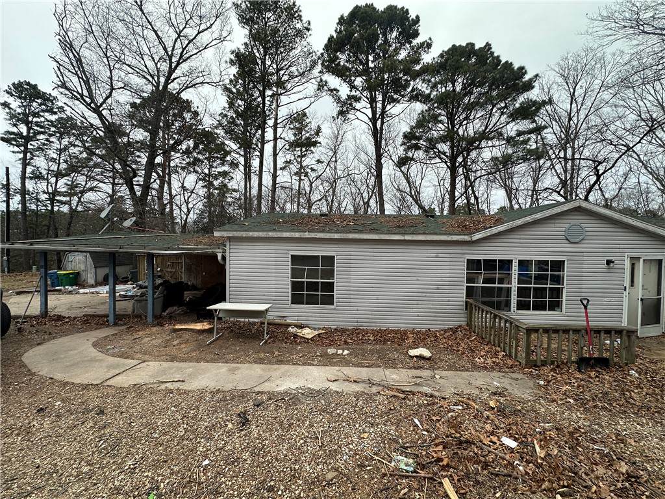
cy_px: 250
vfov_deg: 85.7
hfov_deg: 102.1
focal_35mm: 14
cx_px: 332
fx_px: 269
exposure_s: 1/662
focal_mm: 2.22
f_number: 2.2
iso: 40
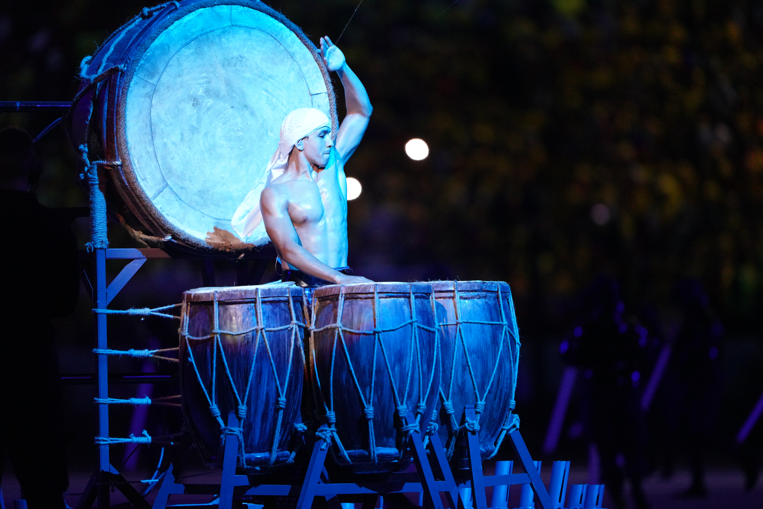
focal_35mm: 400
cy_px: 254
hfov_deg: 5.2
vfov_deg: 3.4
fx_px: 8477
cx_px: 382
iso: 4000
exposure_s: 1/250
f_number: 2.8
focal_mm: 400
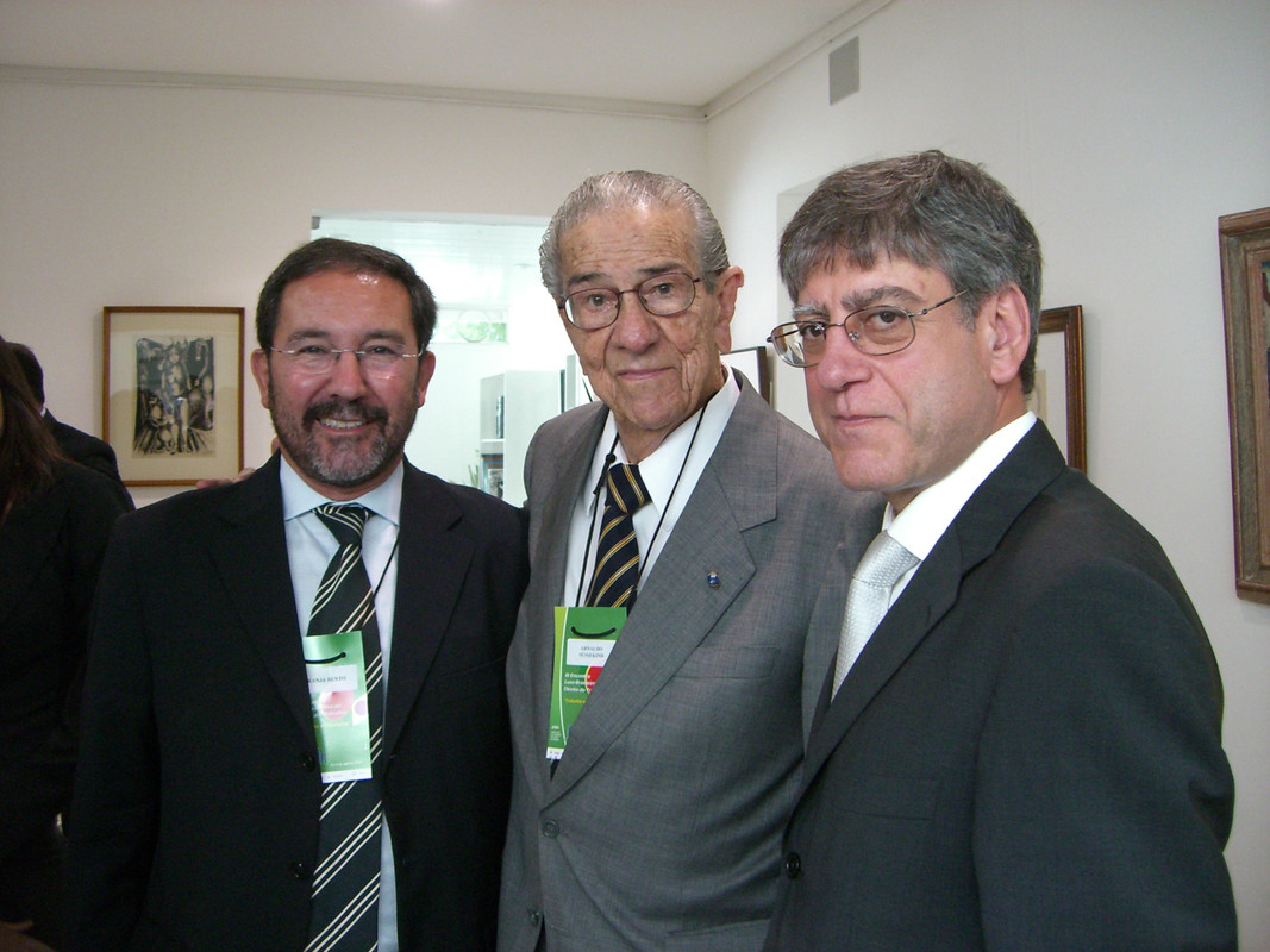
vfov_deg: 37.7
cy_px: 476
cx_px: 635
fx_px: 1394
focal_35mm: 38
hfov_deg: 49.0
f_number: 2.7
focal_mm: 6.2
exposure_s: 1/60
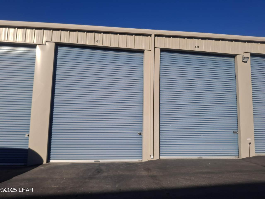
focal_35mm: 25
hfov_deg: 69.4
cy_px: 100
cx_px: 132
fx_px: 191
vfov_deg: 54.9
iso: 32
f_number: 1.8
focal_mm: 4.69
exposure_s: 1/2817
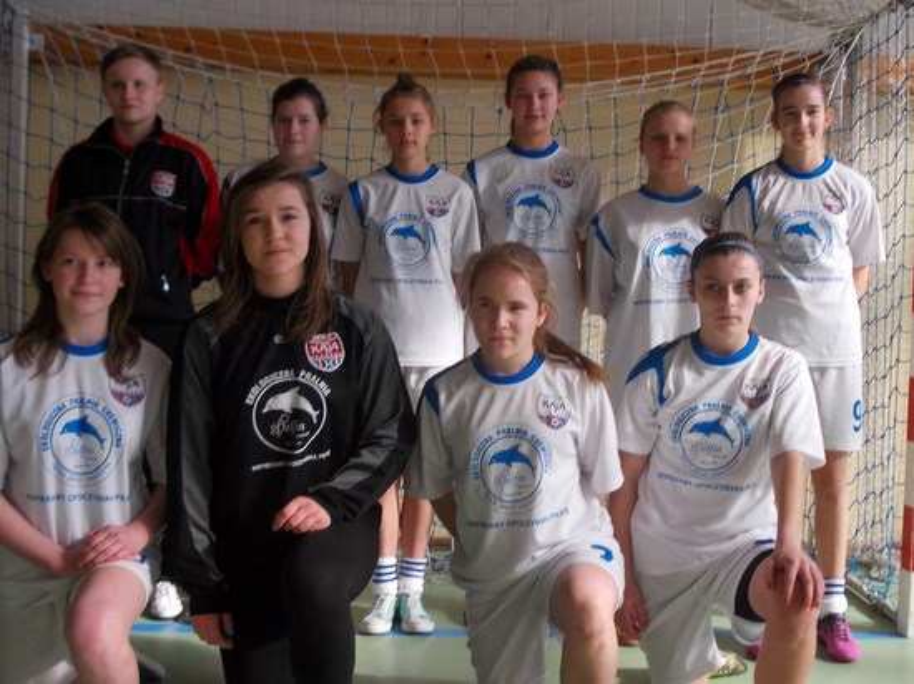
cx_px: 457
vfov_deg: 33.6
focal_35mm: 43
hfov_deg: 43.9
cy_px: 342
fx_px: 1135
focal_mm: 6.1
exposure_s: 1/200
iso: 80
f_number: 3.3
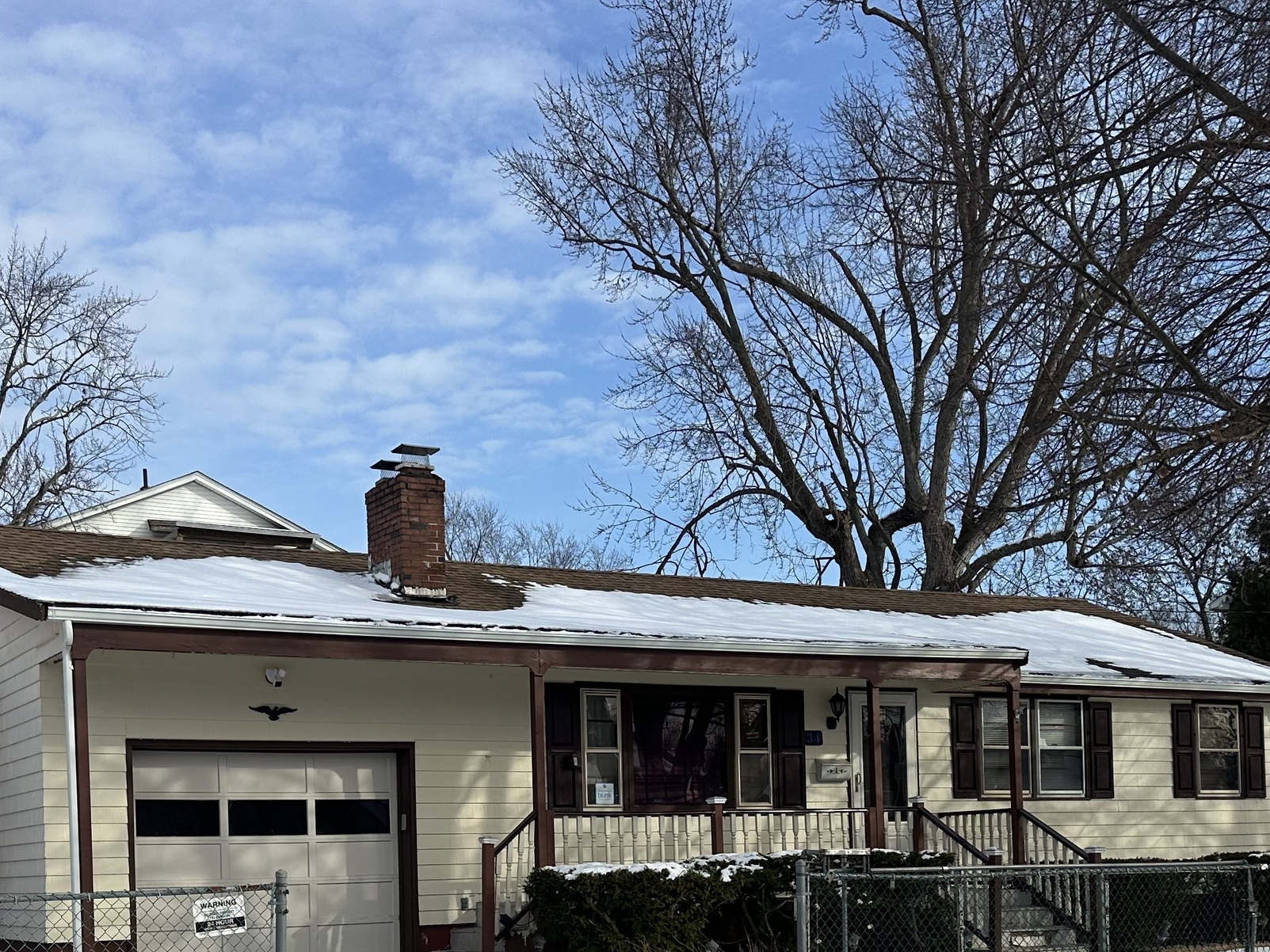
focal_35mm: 46
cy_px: 870
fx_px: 1688
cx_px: 507
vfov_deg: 30.1
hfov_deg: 41.1
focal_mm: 6.86
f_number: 1.78
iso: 80
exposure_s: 1/5525
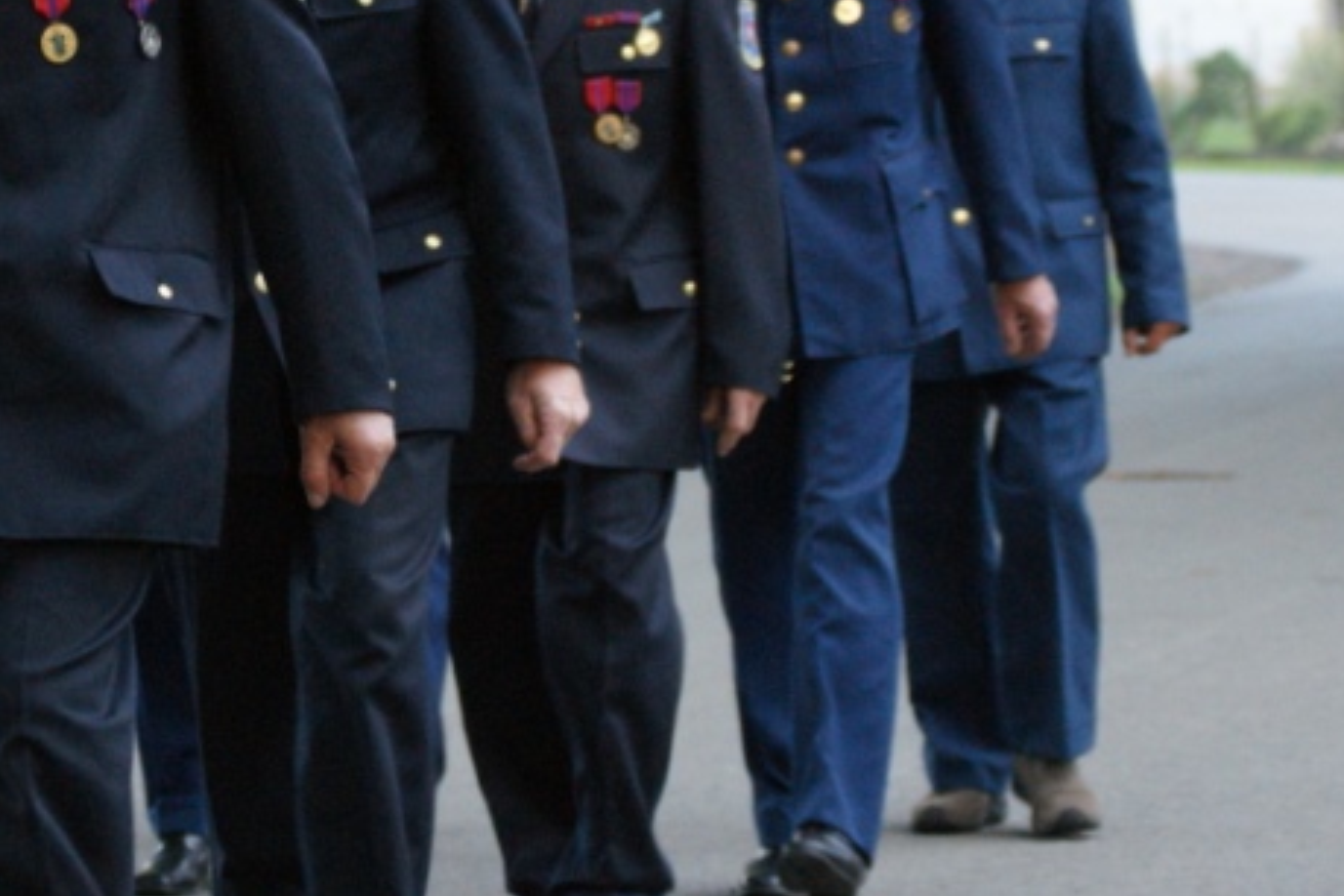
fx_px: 8735
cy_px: 148
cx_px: 138
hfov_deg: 8.8
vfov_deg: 5.9
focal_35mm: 234
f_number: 4.5
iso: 800
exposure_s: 1/125
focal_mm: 70
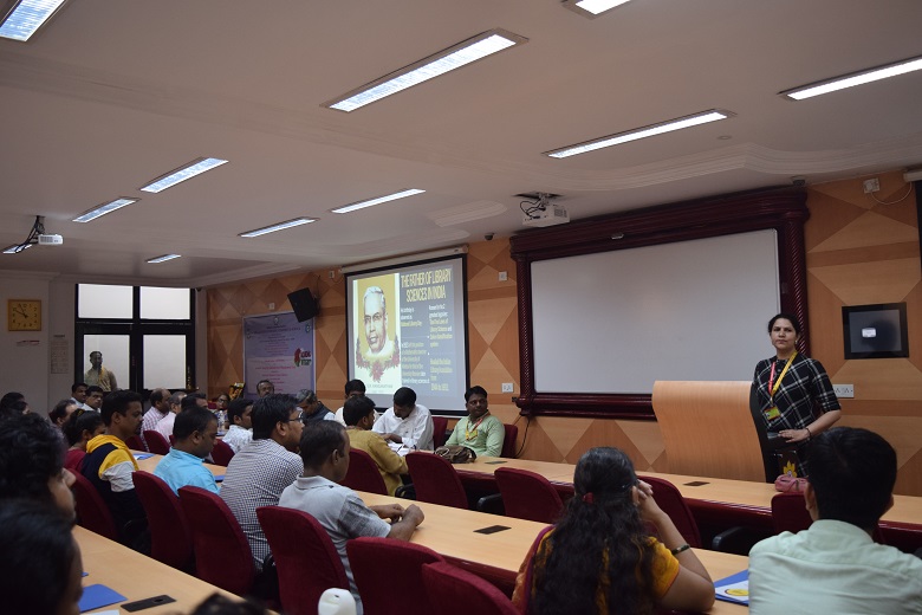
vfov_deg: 40.0
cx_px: 461
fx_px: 845
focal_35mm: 33
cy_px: 308
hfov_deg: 57.2
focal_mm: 22
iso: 800
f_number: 3.8
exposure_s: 1/100
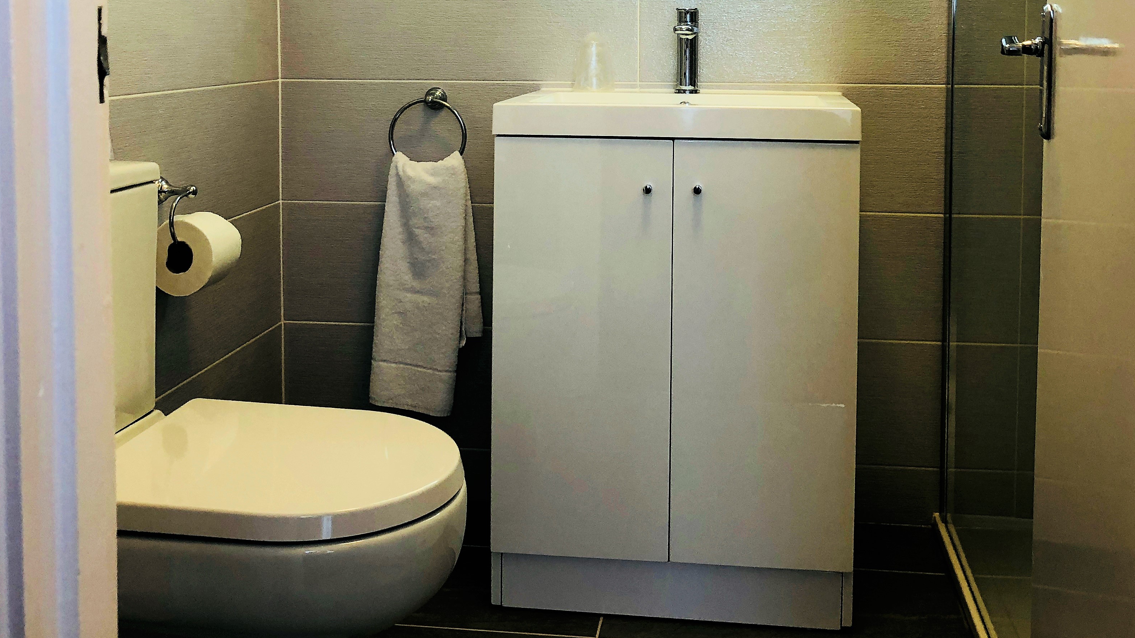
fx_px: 1174
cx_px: 618
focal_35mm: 39
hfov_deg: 51.5
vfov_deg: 29.5
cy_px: 97
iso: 32
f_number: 1.8
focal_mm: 3.99
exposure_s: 1/33
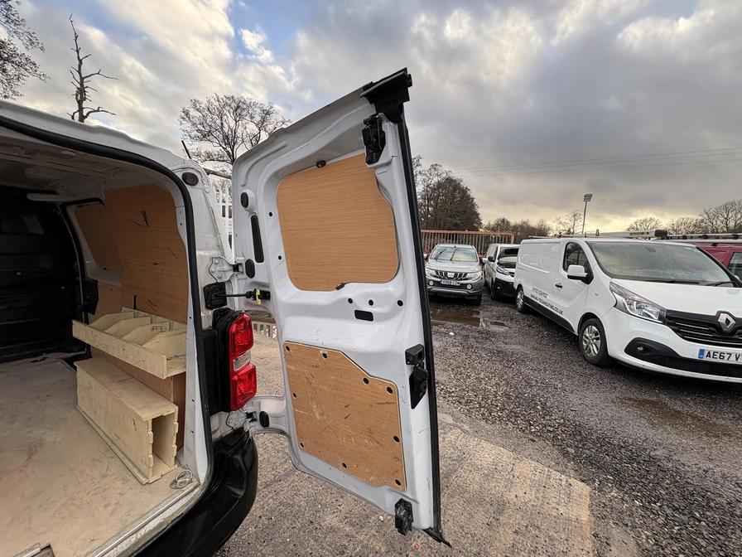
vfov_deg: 85.7
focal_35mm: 14
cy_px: 278
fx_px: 300
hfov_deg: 102.1
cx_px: 371
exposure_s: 1/194
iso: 40
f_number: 2.2
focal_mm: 2.22
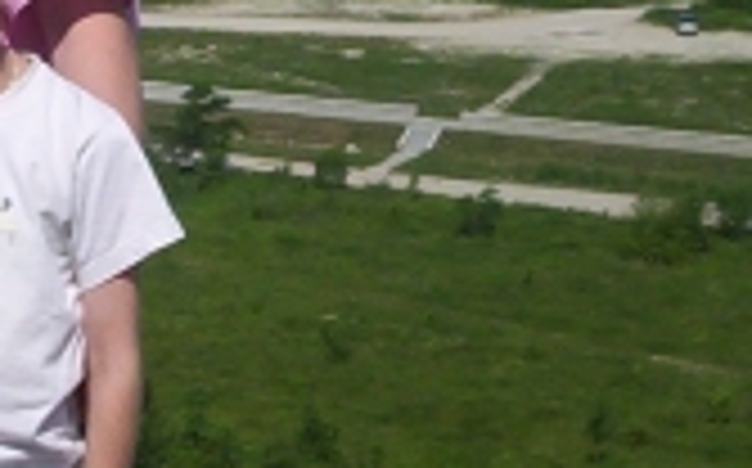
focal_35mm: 155
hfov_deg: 13.3
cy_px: 128
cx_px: -27
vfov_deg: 8.4
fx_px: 3173
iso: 100
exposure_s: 1/2000
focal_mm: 4.99
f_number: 4.5
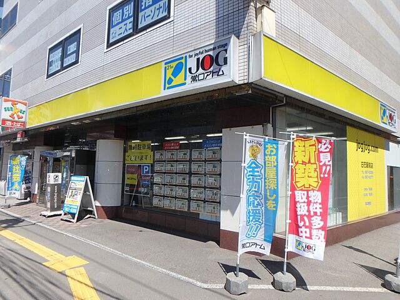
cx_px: 200
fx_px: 243
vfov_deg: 63.4
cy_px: 150
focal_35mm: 21
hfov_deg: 79.0
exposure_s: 1/400
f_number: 6
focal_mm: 3.7
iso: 125
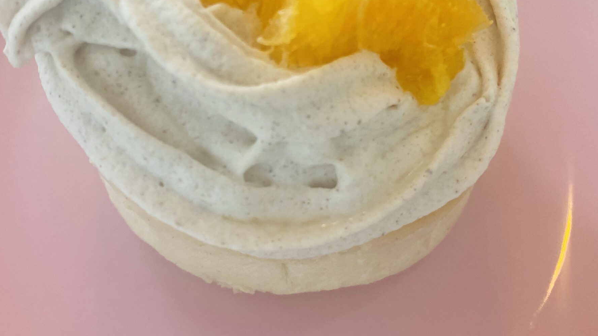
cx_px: 286
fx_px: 650
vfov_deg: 28.7
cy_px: 93
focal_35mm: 41
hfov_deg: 49.4
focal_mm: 4.25
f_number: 1.8
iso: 125
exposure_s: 1/108
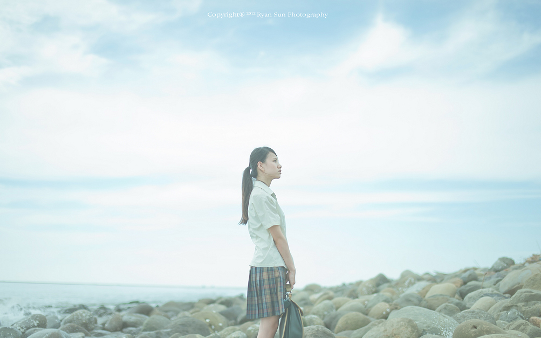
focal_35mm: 52
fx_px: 767
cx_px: 268
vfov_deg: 24.9
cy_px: 166
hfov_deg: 38.9
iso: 100
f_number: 1.6
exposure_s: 1/8000
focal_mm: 50
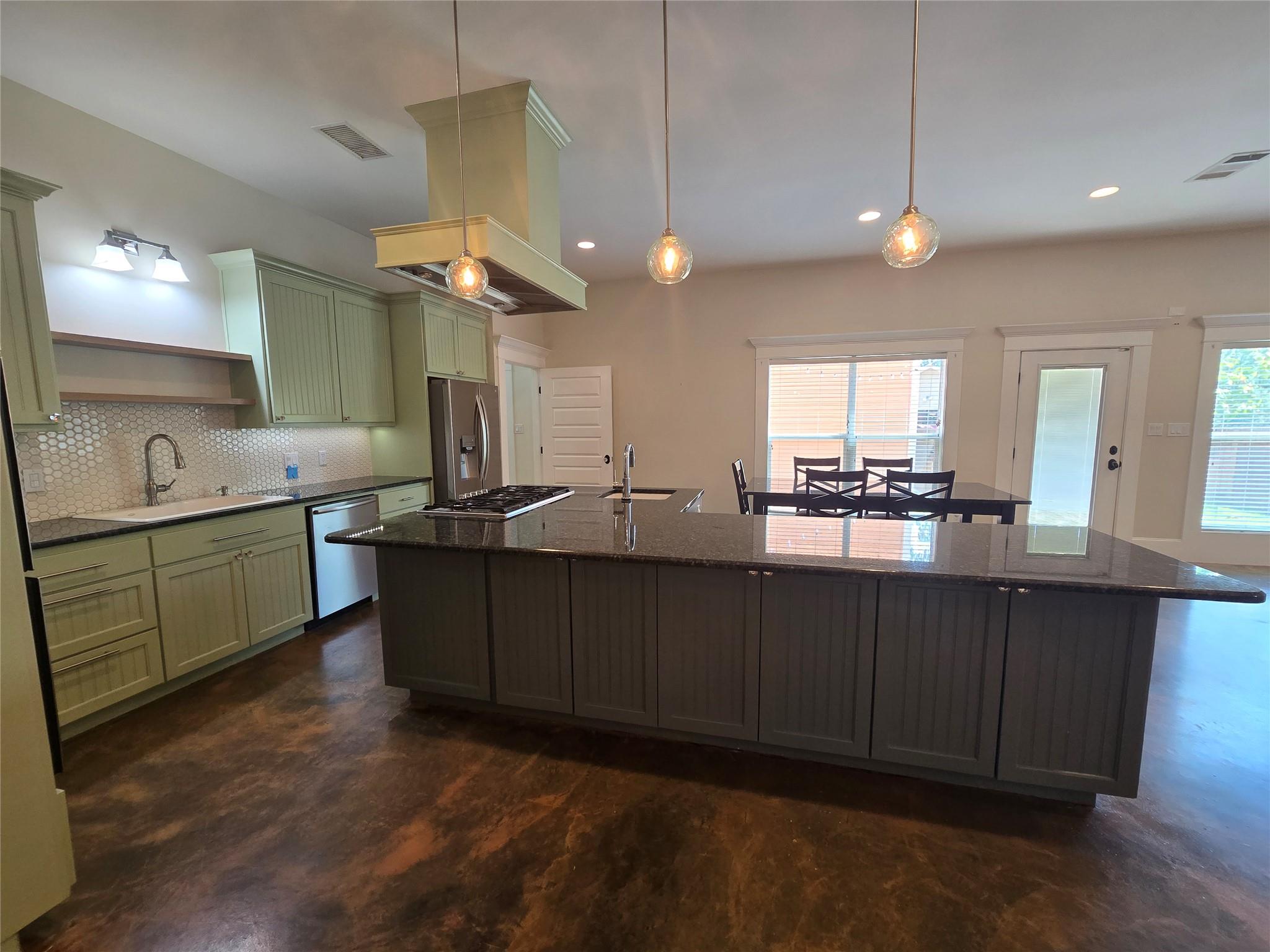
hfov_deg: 106.2
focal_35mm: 13
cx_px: 635
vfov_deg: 89.9
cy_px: 476
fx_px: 477
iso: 125
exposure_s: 1/60
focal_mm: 2.2
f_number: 2.2
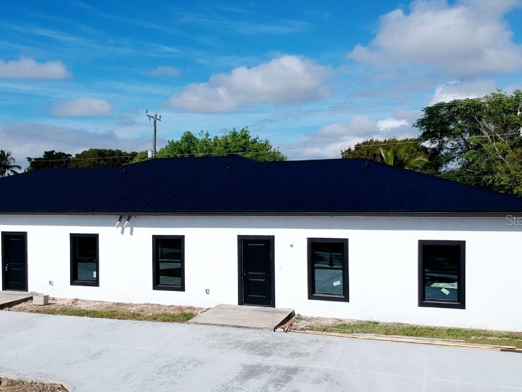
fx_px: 498
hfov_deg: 55.2
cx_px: 225
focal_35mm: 33
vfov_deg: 42.9
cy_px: 220
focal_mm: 4.49
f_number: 2.6
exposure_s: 1/3333
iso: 102
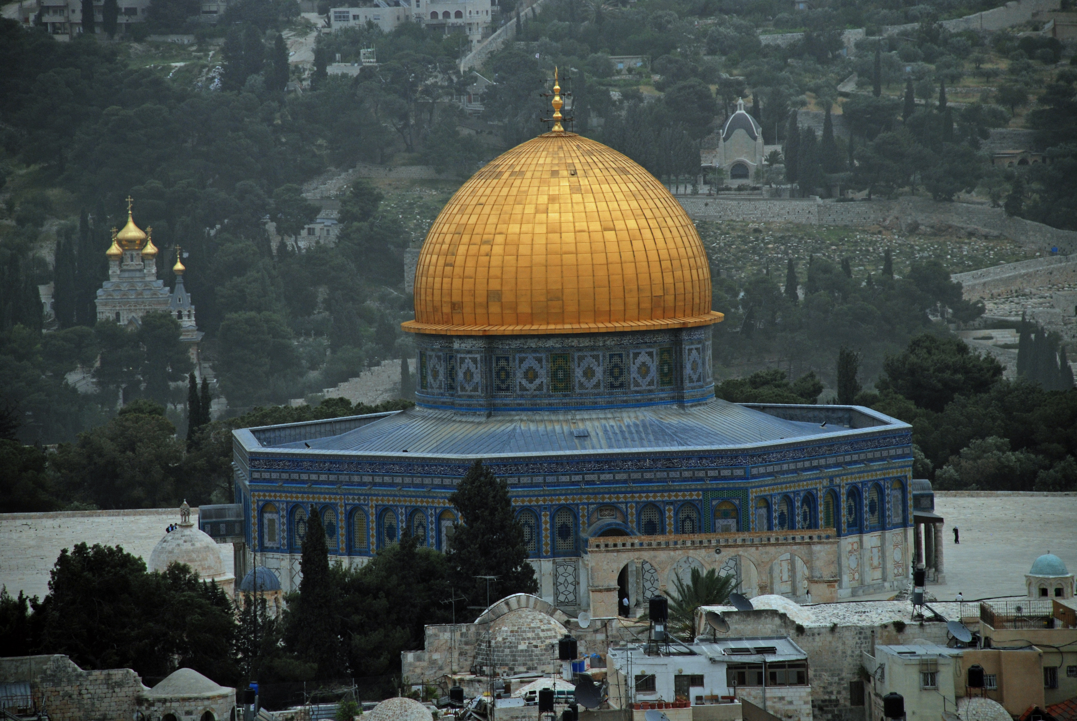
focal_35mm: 202
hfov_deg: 10.1
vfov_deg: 6.8
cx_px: 538
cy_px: 360
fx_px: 6065
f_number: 5.6
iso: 200
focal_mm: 135
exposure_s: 1/1000
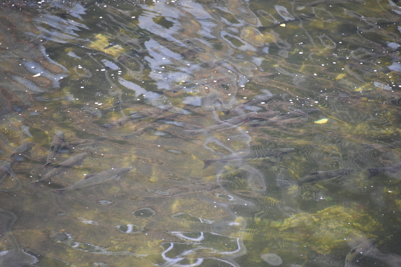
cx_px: 200
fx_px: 3342
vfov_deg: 4.6
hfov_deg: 6.9
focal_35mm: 300
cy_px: 134
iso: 2500
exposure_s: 1/640
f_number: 5.6
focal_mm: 300
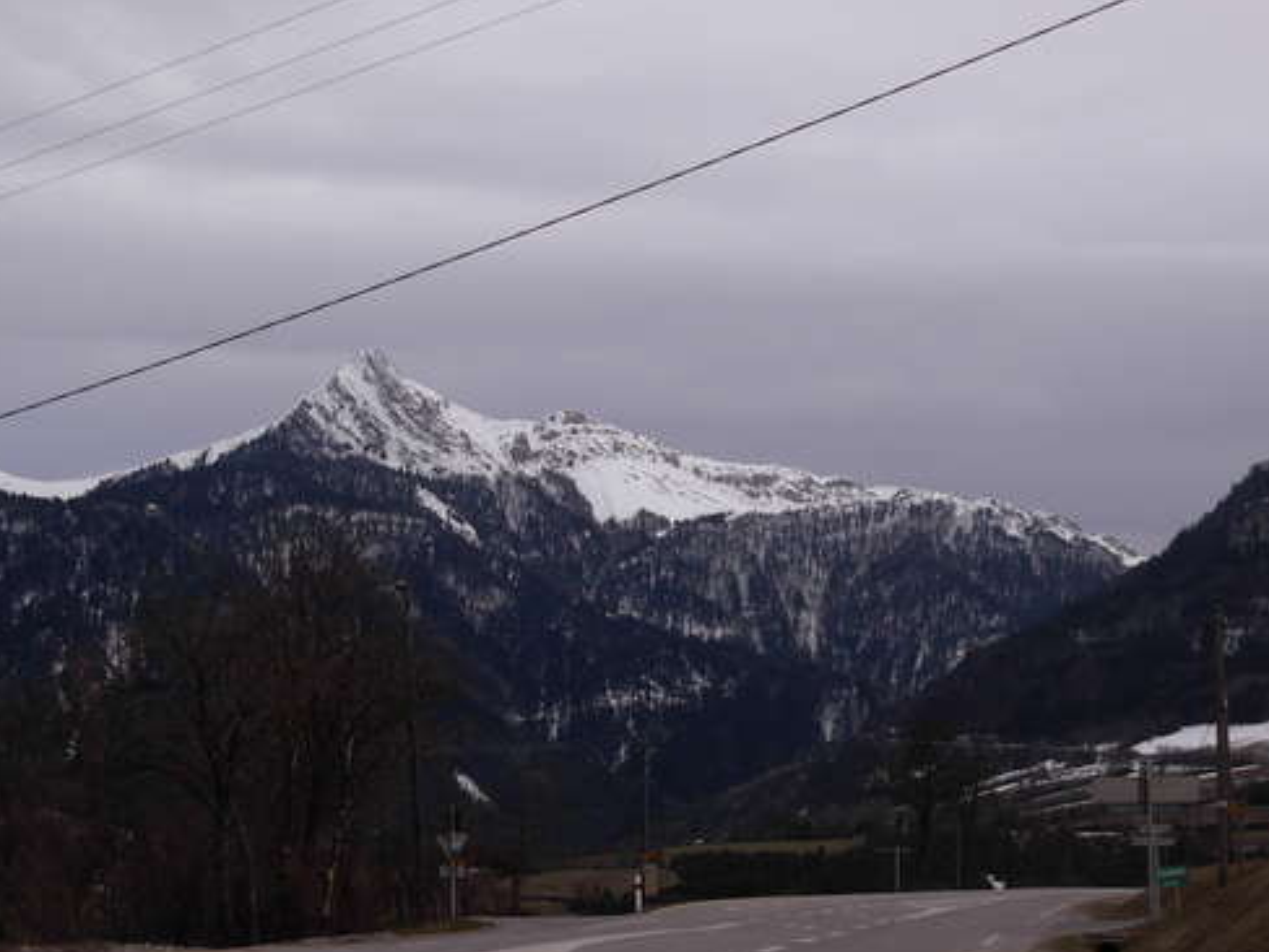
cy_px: 515
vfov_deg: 17.2
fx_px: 3153
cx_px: 593
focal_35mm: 86
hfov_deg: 22.8
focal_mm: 11.5
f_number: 3.5
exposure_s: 1/132
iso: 79
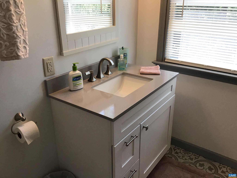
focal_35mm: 31
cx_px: 118
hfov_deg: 58.4
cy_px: 89
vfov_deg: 45.4
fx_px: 212
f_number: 2.4
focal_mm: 3.3
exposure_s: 1/40
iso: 32
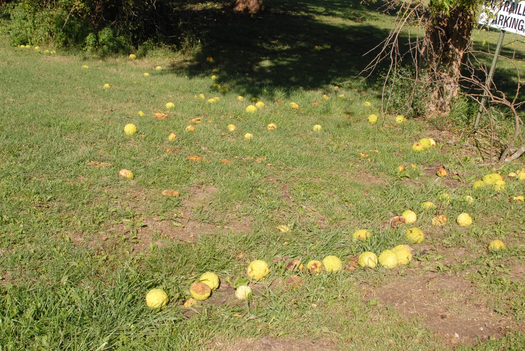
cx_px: 262
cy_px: 176
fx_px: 613
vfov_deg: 32.0
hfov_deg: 46.4
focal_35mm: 42
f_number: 9
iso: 400
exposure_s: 1/320
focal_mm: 28
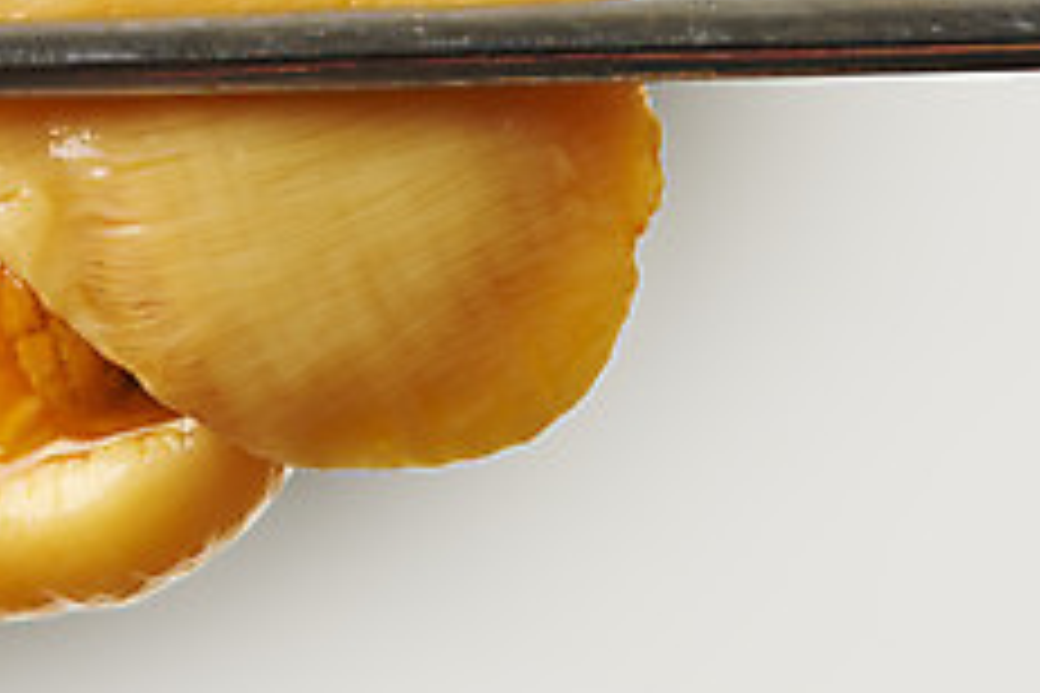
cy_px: 108
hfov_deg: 7.5
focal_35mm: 273
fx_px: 7886
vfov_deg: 5.0
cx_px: -61
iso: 100
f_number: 9
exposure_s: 1/125
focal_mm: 105
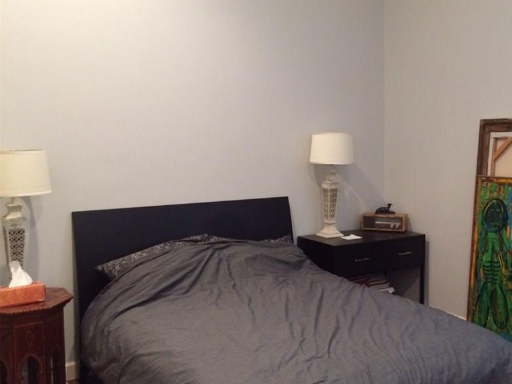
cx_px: 335
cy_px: 184
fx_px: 562
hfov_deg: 48.3
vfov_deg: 37.7
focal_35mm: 38
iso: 250
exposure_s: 1/20
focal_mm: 4.15
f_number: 2.2
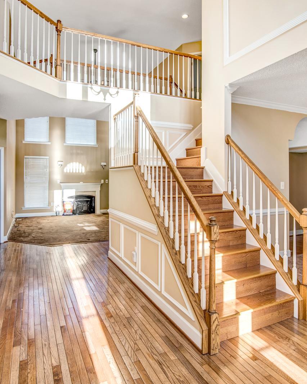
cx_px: 161
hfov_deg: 60.9
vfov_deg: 72.4
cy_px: 172
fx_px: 261
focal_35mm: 23
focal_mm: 17
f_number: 9
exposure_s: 1/13
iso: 200
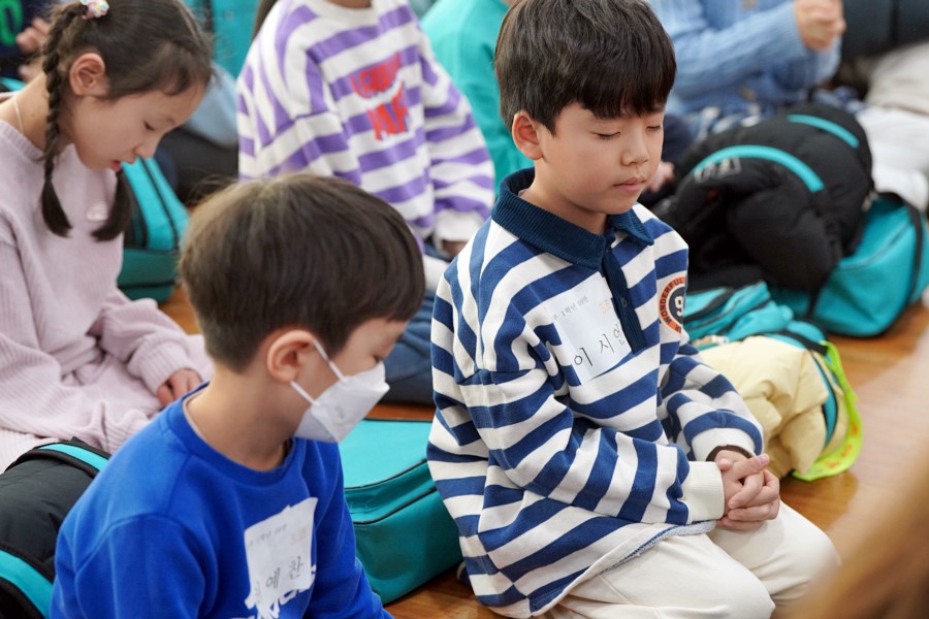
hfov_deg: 19.6
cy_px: 310
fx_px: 2684
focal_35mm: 104
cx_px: 464
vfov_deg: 13.2
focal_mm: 104
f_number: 4
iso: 2000
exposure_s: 1/160
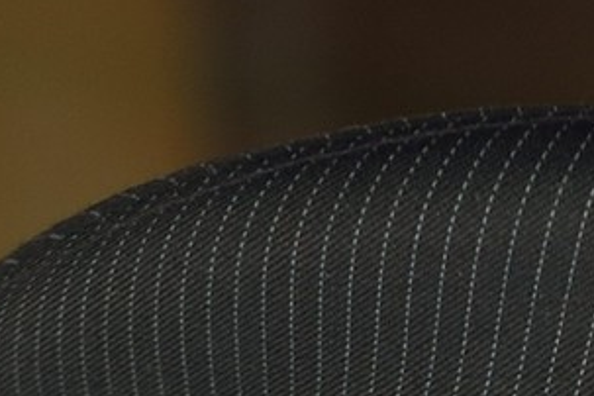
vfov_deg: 2.9
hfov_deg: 4.6
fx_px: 7325
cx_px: 696
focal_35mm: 444
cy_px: 2285
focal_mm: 56
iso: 200
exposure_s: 1/60
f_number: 5.6
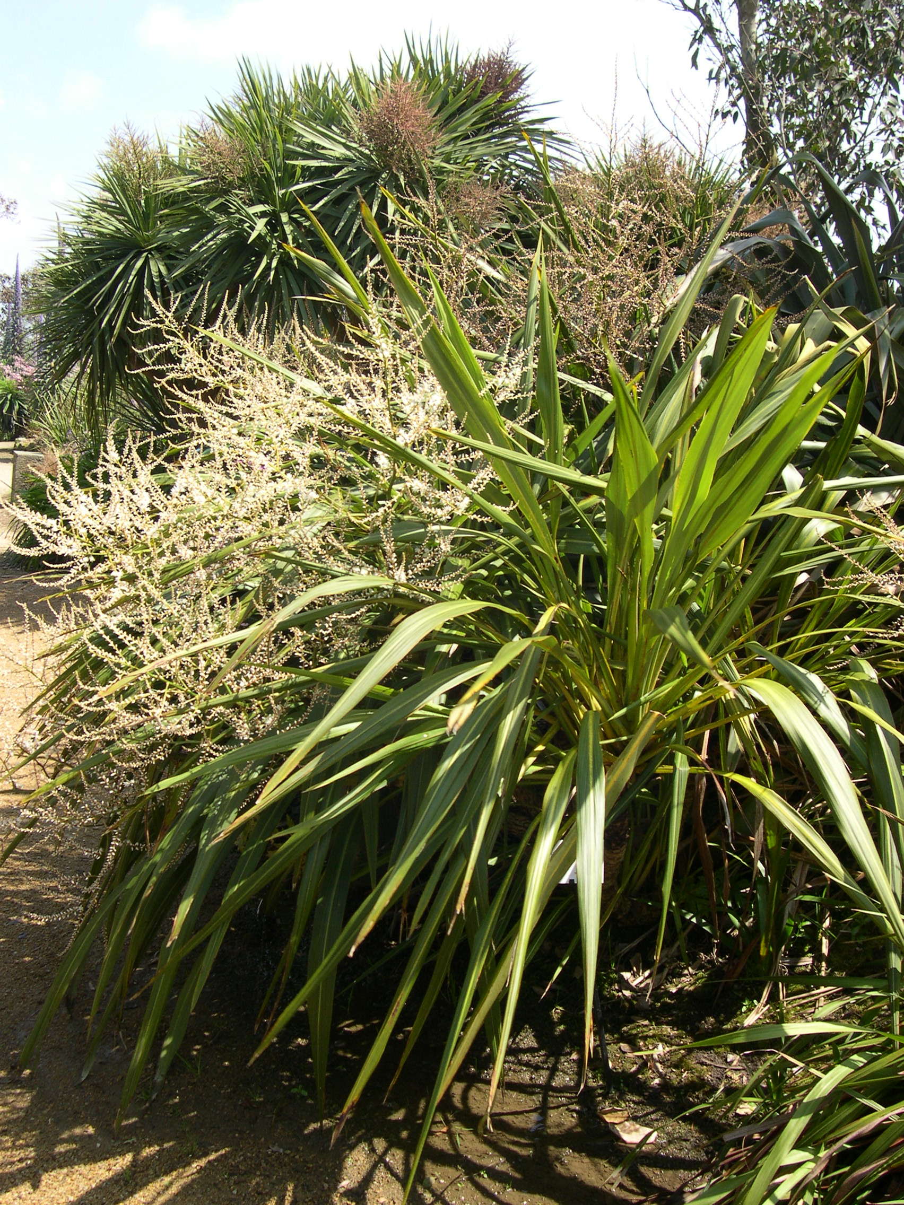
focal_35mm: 38
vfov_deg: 49.0
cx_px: 452
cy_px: 602
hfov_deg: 37.7
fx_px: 1323
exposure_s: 1/86
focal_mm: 8
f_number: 7.6
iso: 100
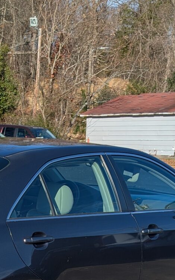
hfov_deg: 14.5
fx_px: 664
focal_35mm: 87
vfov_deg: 23.3
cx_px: -42
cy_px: 242
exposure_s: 1/1357
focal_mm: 6.9
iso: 19
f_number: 1.68
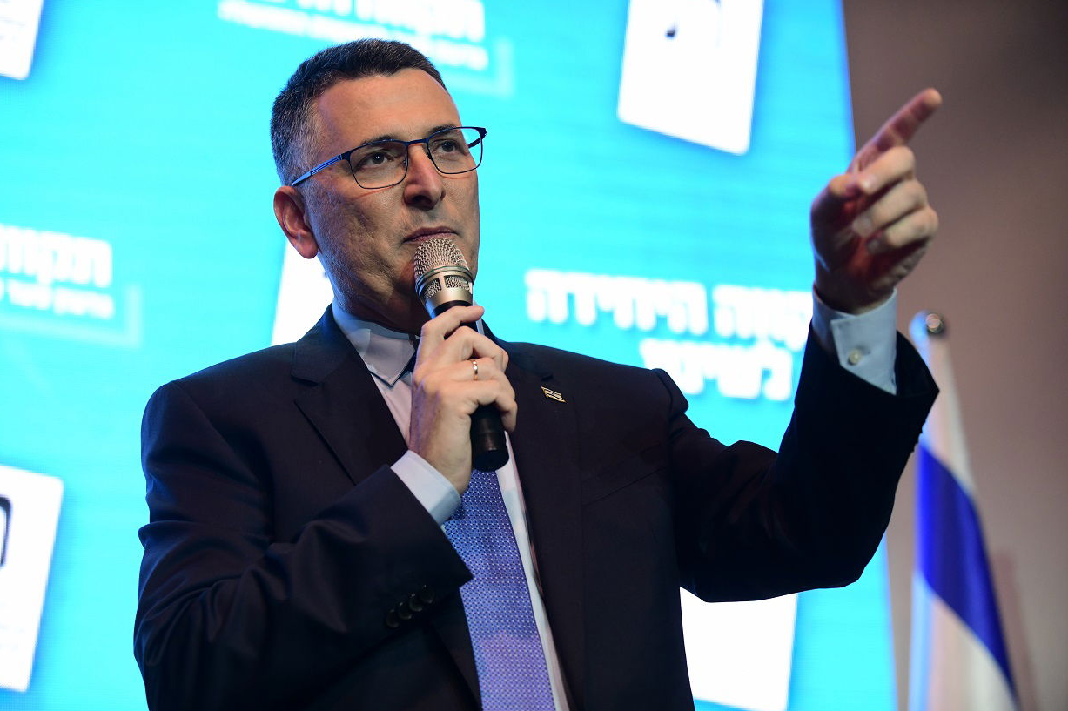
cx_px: 510
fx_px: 2876
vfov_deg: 14.1
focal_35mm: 97
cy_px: 362
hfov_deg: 21.0
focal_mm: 90
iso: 1600
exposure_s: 1/250
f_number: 3.2
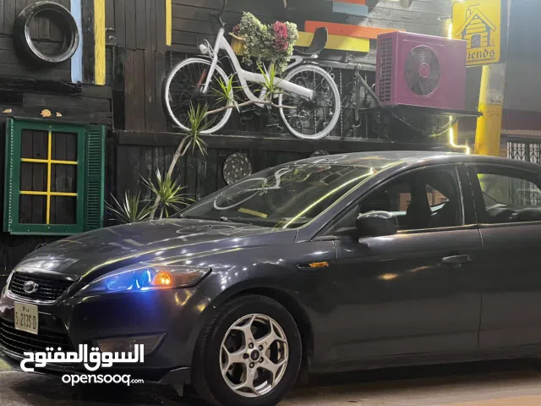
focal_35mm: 77
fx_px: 1203
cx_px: 270
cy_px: 203
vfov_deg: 19.1
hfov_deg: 25.3
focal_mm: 9
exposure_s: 1/34
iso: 640
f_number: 2.8
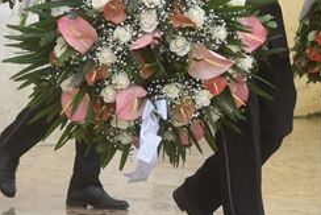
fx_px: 2498
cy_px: -52
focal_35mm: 280
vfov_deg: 4.9
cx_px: -4
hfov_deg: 7.3
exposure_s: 1/640
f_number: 4.5
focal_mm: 86
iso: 250
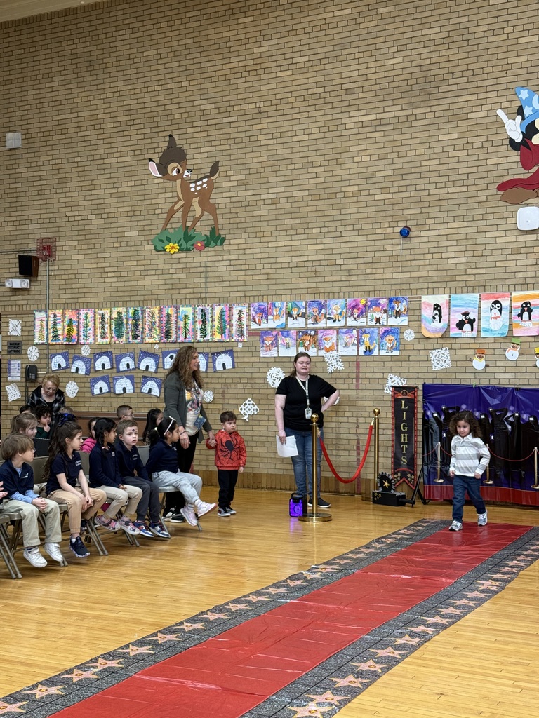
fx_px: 997
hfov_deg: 30.3
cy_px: 359
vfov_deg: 39.7
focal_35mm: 48
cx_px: 270
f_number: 1.78
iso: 125
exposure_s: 1/60
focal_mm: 6.76
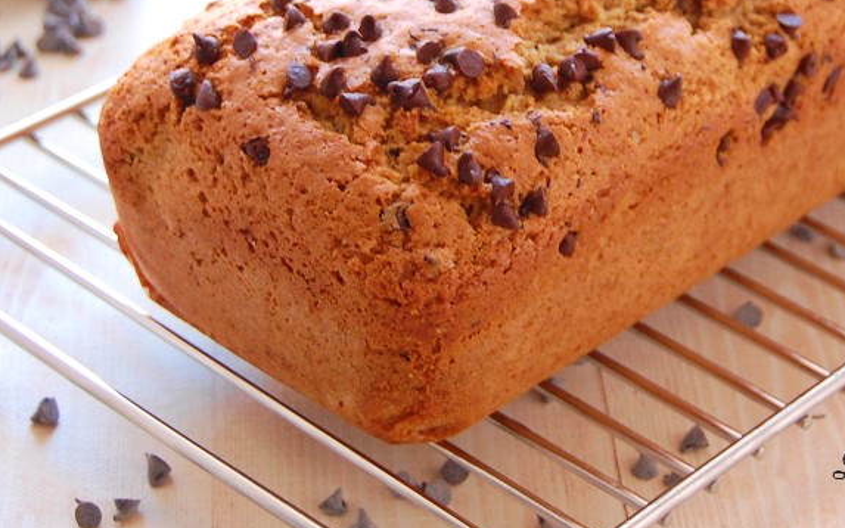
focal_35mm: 112
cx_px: 453
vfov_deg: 11.6
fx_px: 2579
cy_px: 67
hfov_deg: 18.6
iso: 800
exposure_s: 1/20
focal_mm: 42
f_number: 5.3
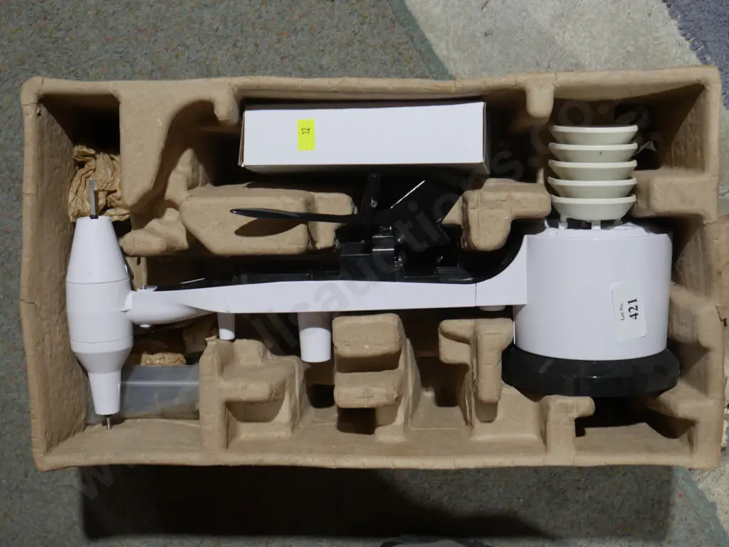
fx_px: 1180
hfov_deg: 34.3
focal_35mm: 56
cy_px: 274
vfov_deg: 26.1
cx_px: 364
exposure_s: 1/60
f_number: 5.3
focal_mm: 28
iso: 640
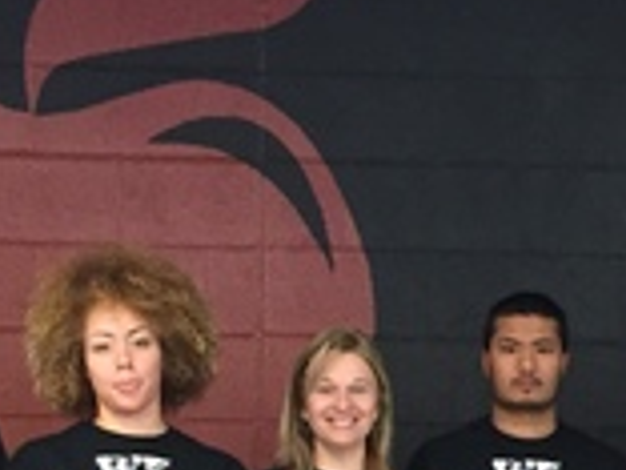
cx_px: 465
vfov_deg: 10.7
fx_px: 2423
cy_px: 715
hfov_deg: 14.7
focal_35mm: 134
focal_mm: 4.15
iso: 200
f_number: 2.2
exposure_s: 1/30
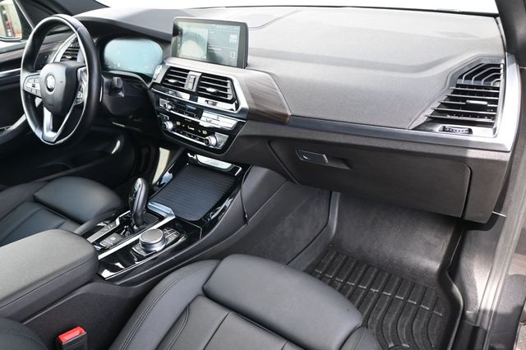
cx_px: 263
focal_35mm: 27
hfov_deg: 67.4
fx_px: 394
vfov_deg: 47.9
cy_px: 175
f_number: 3.5
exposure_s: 1/125
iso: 400
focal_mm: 18
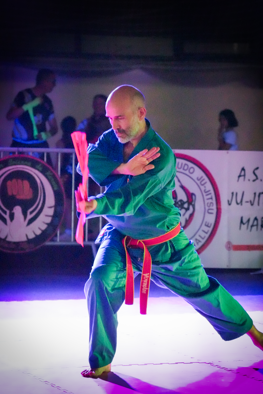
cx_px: 132
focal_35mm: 158
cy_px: 197
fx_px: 1726
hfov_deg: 8.7
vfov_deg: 13.0
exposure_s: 1/250
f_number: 4
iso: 12800
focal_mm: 105
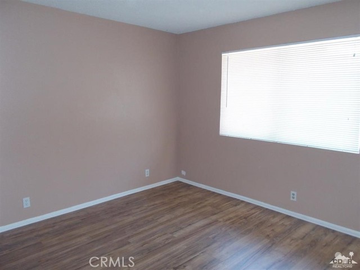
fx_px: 270
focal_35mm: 26
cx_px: 180
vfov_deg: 53.0
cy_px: 135
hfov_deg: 67.3
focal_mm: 4.6
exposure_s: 1/25
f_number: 3.2
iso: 200
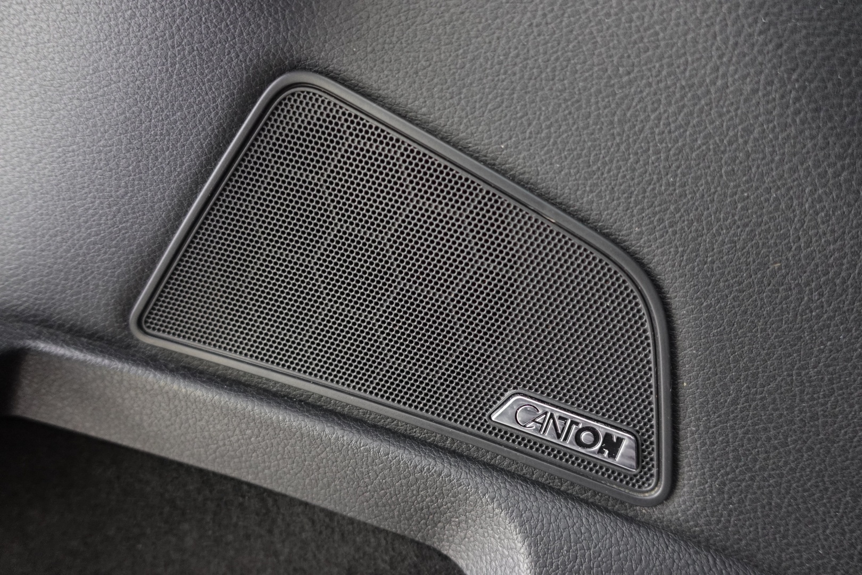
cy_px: 288
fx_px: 575
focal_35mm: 24
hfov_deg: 73.7
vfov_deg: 53.1
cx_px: 431
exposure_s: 1/8
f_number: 1.8
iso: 800
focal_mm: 9.4
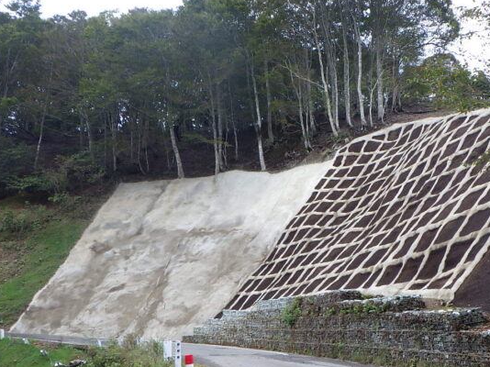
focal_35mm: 37
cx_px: 311
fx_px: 524
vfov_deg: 38.5
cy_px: 218
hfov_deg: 49.6
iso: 125
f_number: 4.2
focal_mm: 5
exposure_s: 1/160
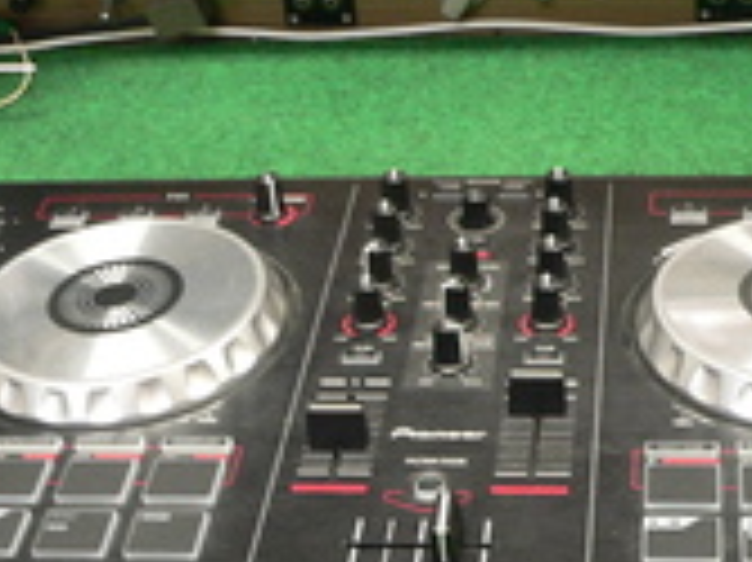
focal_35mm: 82
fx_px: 1780
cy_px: 393
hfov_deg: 23.8
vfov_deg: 17.9
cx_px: 450
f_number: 2.8
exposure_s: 1/10
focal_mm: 6
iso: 200
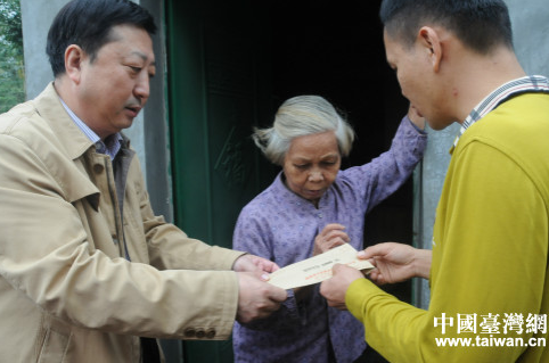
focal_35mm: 28
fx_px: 426
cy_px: 178
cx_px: 280
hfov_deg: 65.6
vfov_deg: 46.2
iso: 800
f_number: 8
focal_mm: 18
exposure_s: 1/250
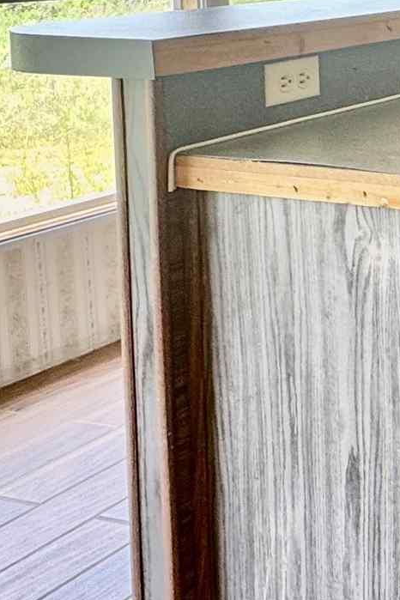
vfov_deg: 29.3
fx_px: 1067
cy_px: -2
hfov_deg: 15.7
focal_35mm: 64
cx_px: 850
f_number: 2.2
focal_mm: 2.22
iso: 80
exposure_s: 1/99
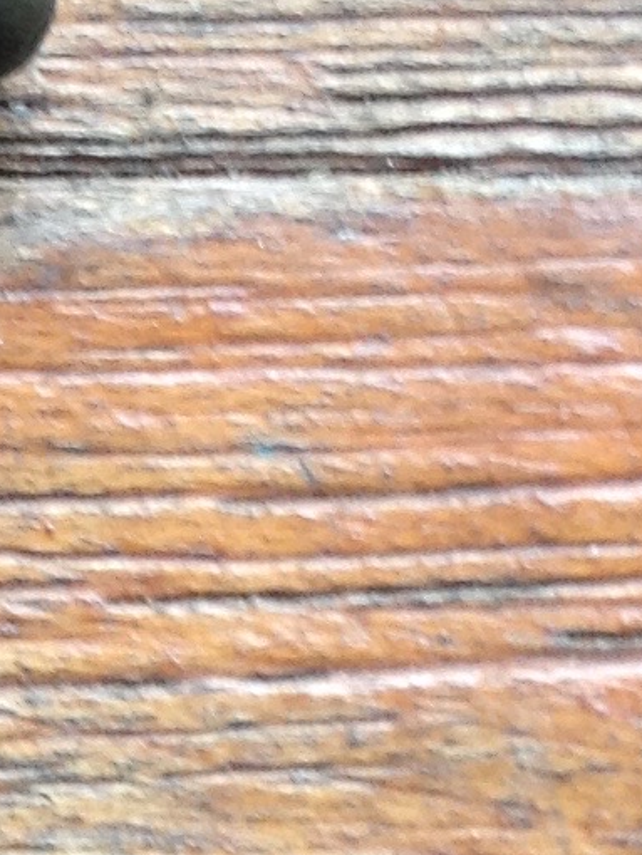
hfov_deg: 6.4
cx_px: -639
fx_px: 5535
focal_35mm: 224
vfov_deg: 8.7
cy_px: 1016
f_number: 2.4
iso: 64
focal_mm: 4.28
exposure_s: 1/20
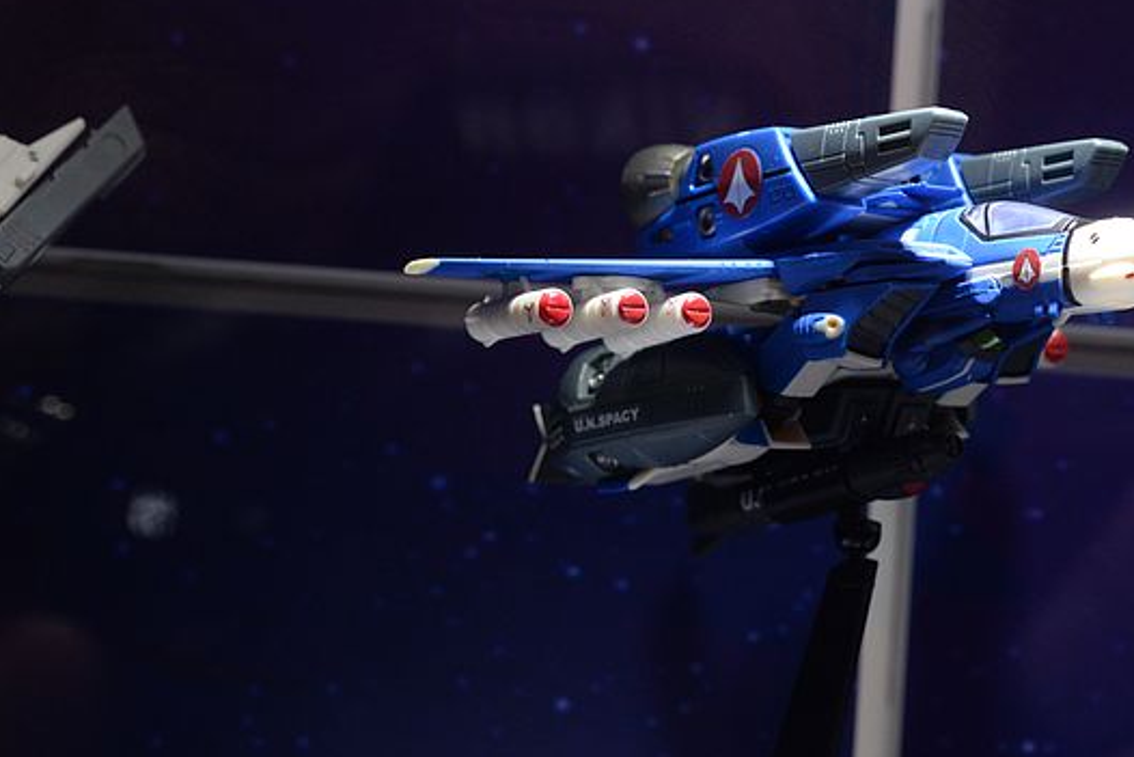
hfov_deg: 26.4
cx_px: 826
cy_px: 272
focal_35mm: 76
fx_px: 2395
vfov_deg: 17.9
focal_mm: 50
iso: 2000
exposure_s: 1/125
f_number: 6.3
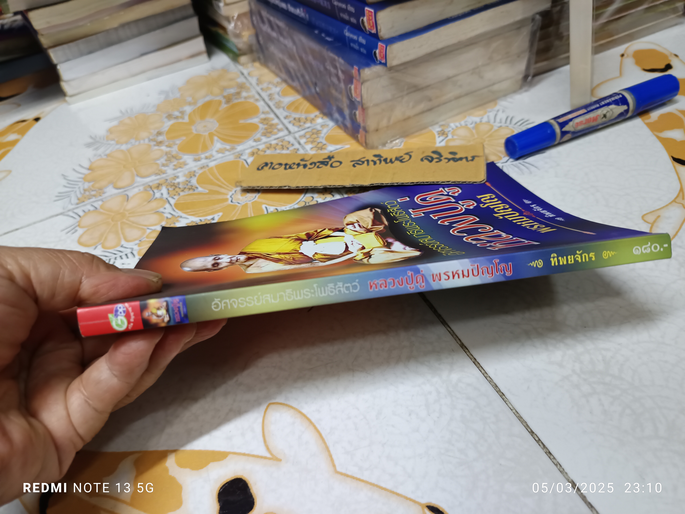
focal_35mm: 24
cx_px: 342
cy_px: 257
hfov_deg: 71.6
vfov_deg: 56.8
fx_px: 475
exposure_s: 1/25
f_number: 1.7
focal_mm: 5.31
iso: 1075
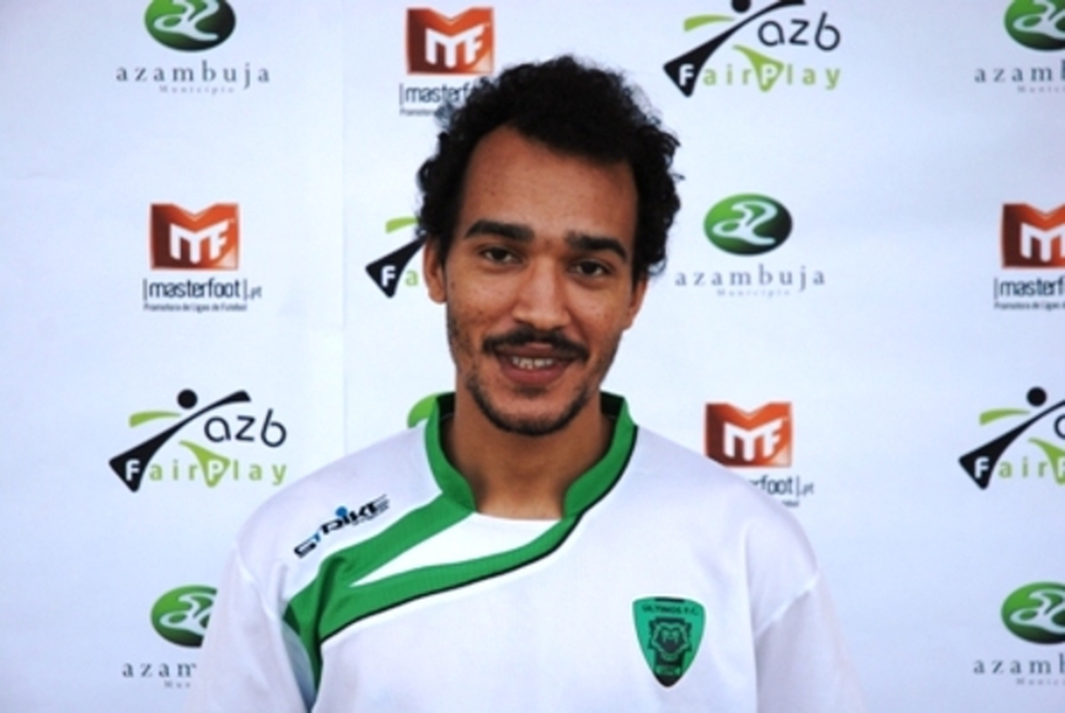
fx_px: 2666
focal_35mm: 90
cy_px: 356
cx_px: 532
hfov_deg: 22.6
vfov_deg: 15.2
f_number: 4.5
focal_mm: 60
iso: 280
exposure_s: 1/125
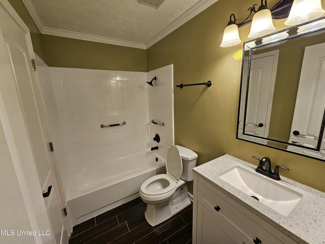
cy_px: 122
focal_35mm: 13
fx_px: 122
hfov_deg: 106.2
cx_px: 162
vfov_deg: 89.9
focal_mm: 2.2
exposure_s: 1/60
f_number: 2.2
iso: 80
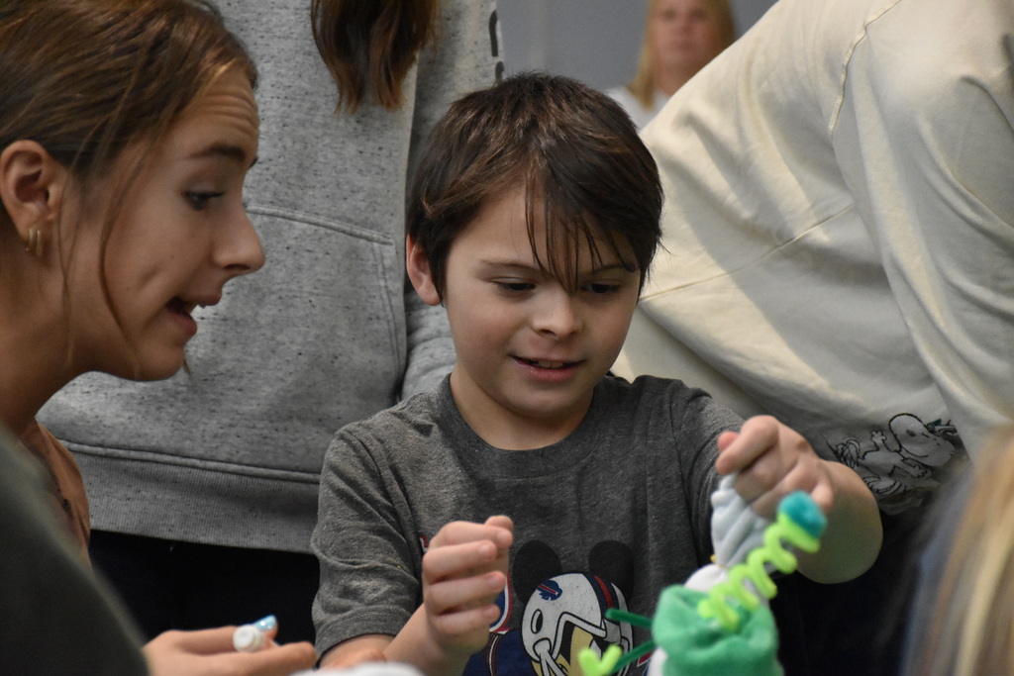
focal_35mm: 135
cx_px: 507
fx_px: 3803
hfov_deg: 15.2
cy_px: 338
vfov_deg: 10.2
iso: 6400
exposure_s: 1/500
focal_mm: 90
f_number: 5.3
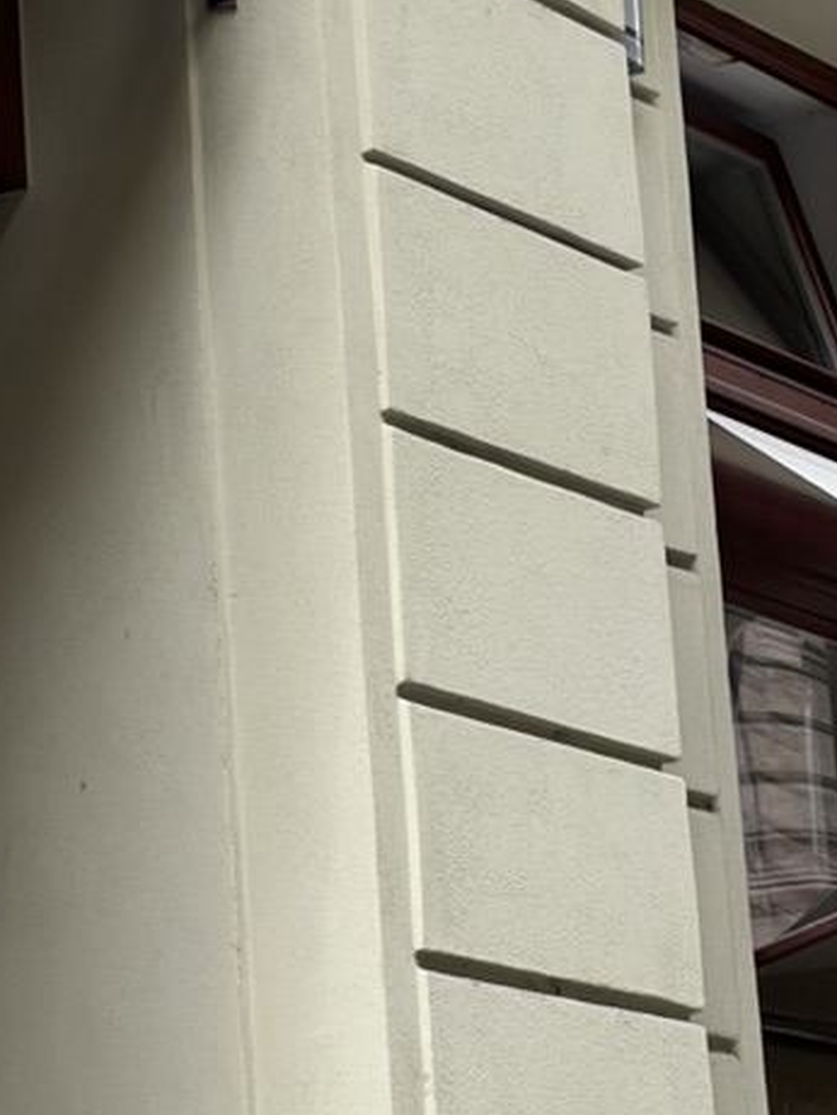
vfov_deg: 11.4
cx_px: 44
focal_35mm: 171
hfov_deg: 8.6
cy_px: -39
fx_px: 5510
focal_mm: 9
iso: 32
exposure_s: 1/180
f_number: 2.8
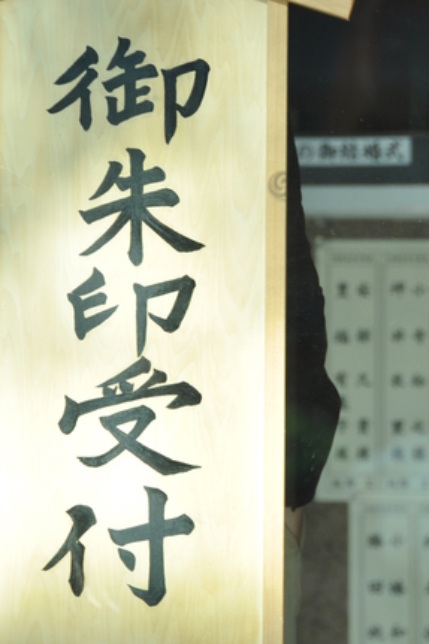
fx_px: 7960
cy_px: 312
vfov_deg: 4.6
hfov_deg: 3.1
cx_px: 235
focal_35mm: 445
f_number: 5.6
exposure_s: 1/100
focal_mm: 200
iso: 200
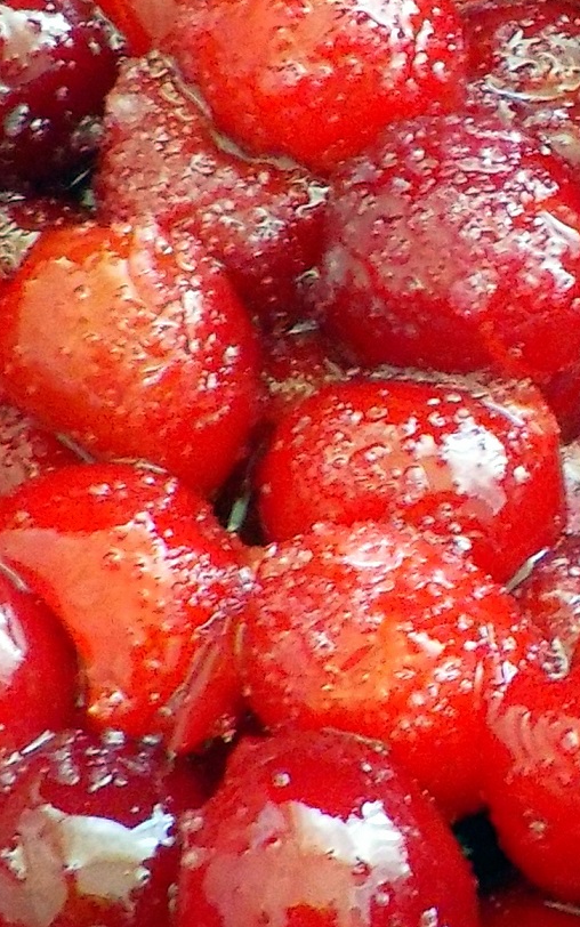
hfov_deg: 11.0
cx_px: 895
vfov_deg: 18.3
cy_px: 356
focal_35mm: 114
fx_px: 2881
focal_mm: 4.1
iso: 400
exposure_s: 1/13
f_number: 3.3
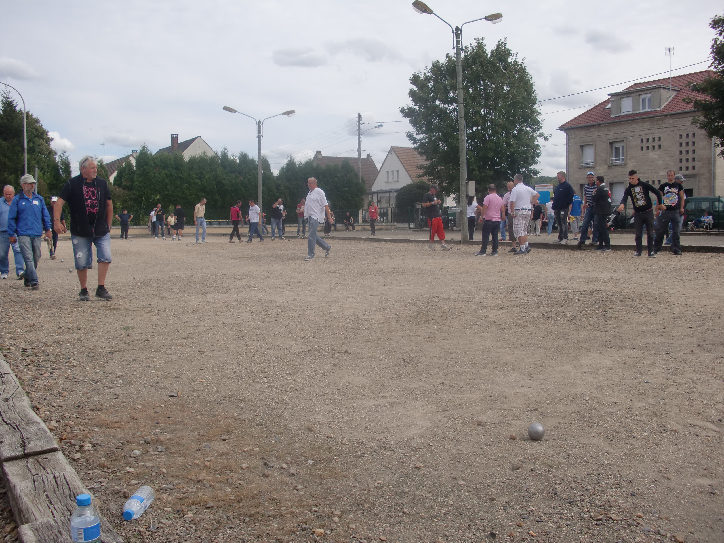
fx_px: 753
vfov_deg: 39.7
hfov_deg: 51.4
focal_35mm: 36
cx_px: 362
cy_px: 272
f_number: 7.9
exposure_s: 1/160
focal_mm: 6.3
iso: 64
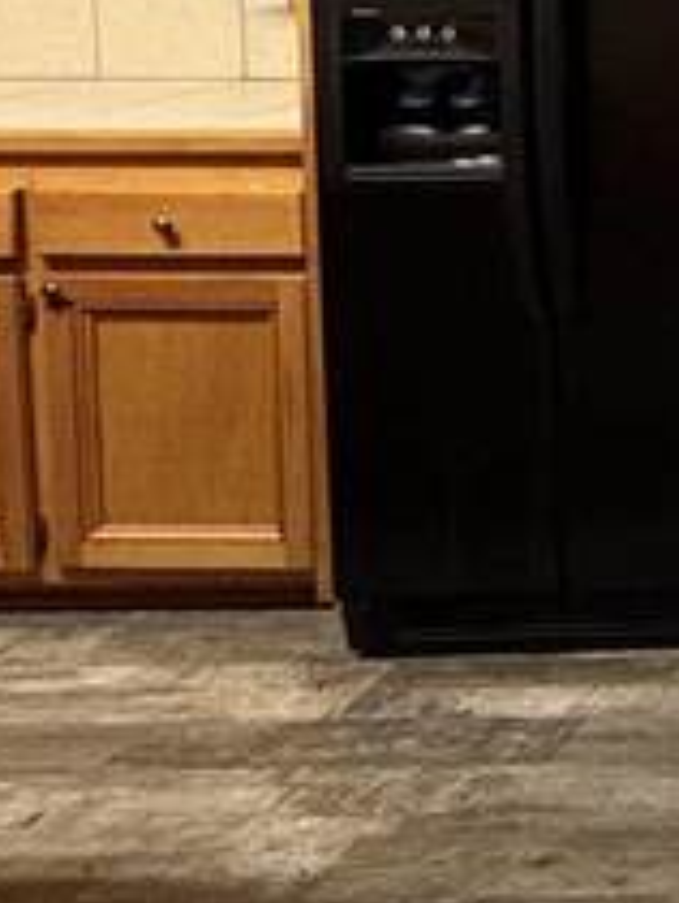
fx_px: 1670
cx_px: 1453
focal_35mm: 64
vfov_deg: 28.0
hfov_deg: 16.2
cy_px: -43
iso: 640
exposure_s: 1/60
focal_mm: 2.22
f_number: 2.2
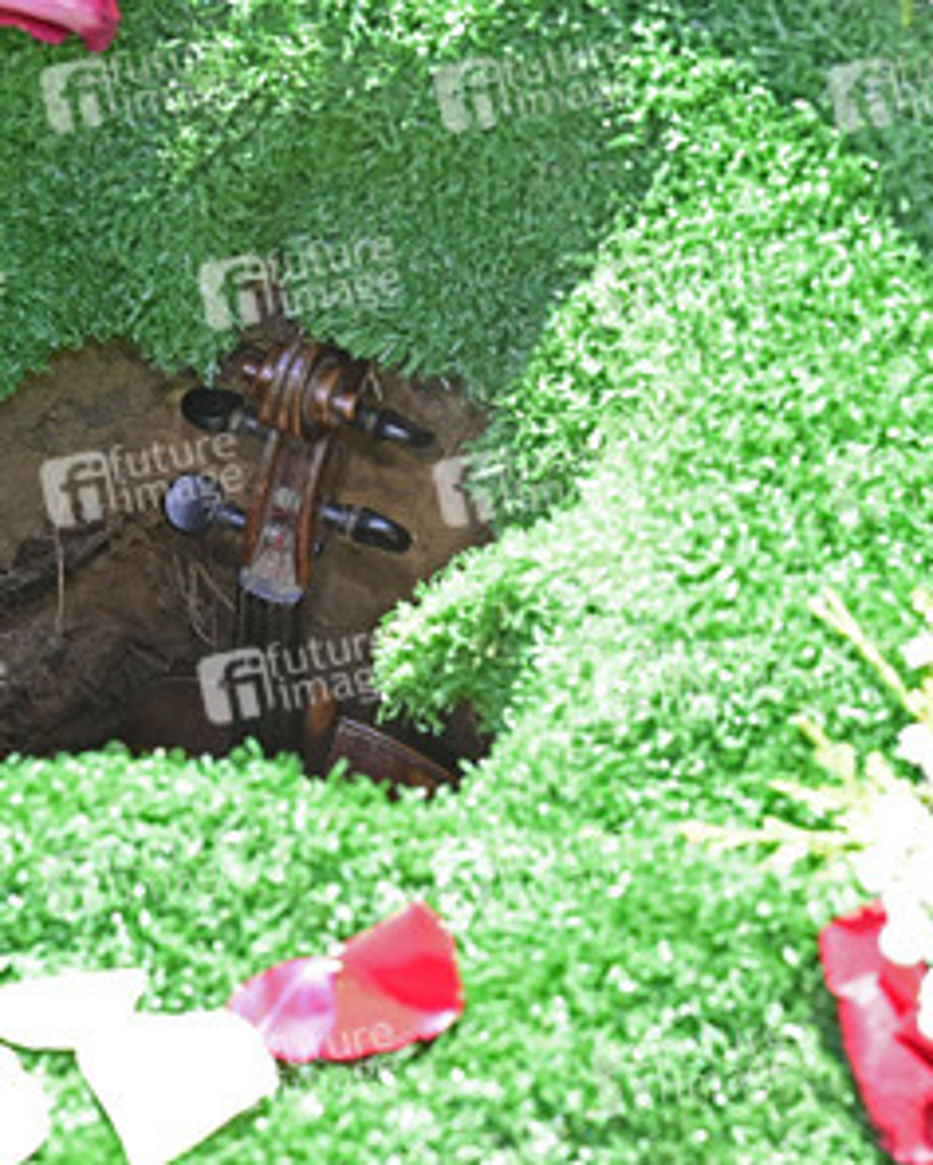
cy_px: 579
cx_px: 195
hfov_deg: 15.3
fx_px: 3450
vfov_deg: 19.2
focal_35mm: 100
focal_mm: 70
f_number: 7.1
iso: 400
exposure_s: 1/200
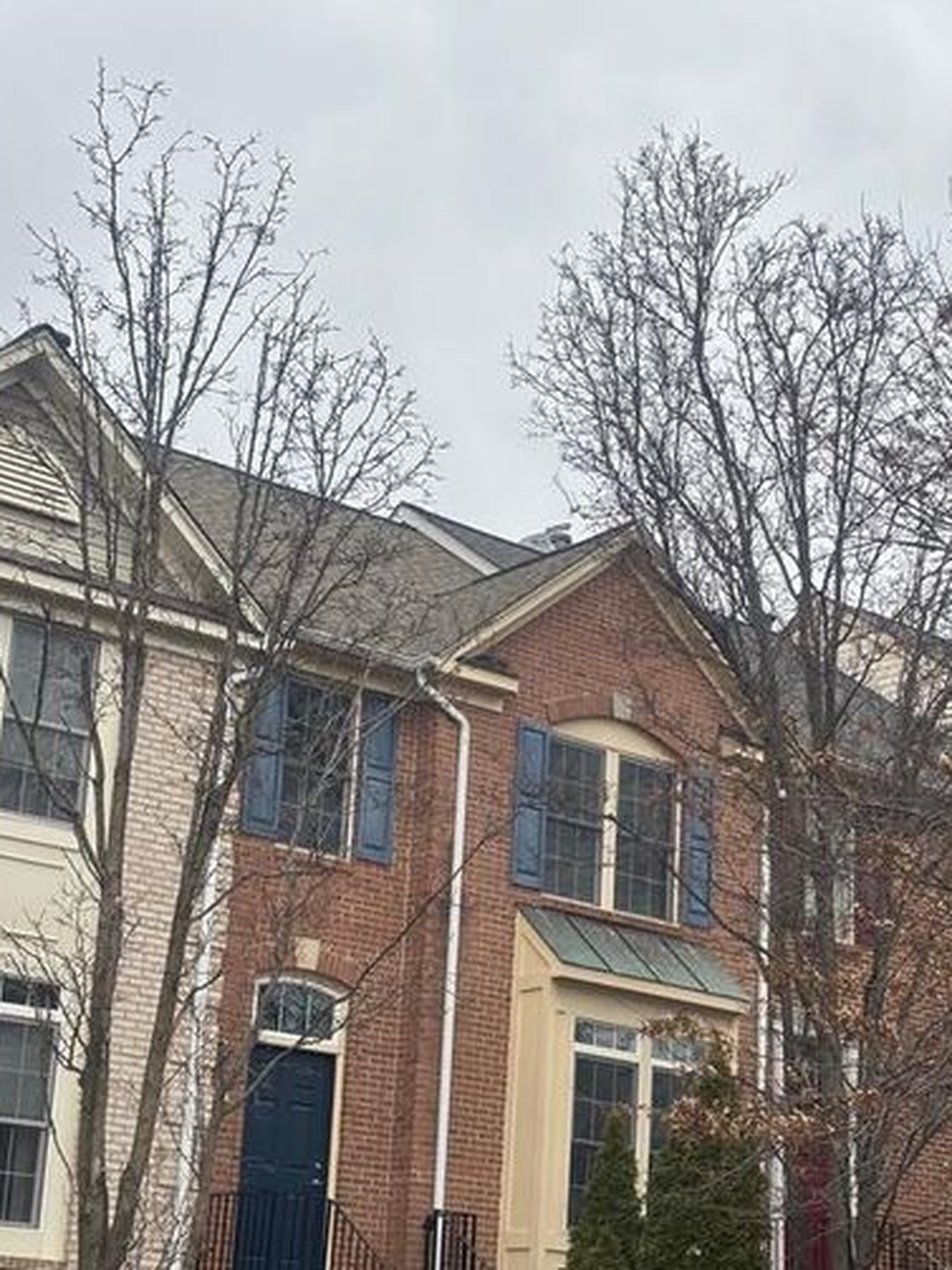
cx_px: 563
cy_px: 749
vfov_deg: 28.1
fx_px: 2531
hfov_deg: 21.3
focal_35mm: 69
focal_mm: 5.96
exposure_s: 1/649
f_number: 1.6
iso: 32
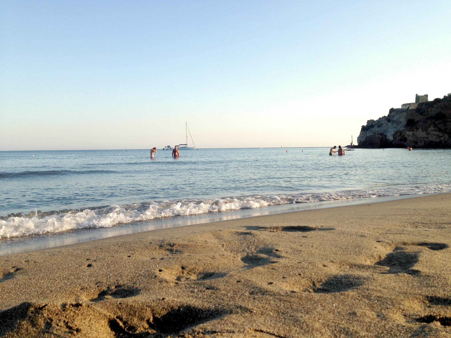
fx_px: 430
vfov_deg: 42.9
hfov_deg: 55.4
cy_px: 169
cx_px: 226
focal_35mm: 33
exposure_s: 1/809
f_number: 2.4
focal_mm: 4.12
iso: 50
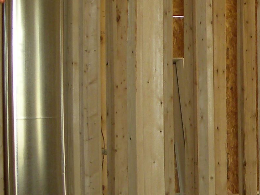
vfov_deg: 14.8
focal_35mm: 100
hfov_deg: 17.7
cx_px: 382
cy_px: 67
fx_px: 751
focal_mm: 4.6
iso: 64
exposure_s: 1/93.8
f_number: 3.2
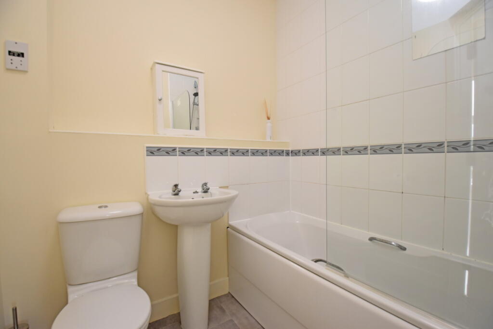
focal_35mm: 15
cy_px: 164
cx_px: 246
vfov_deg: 77.3
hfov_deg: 100.4
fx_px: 205
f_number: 4
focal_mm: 10
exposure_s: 1/125
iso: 800
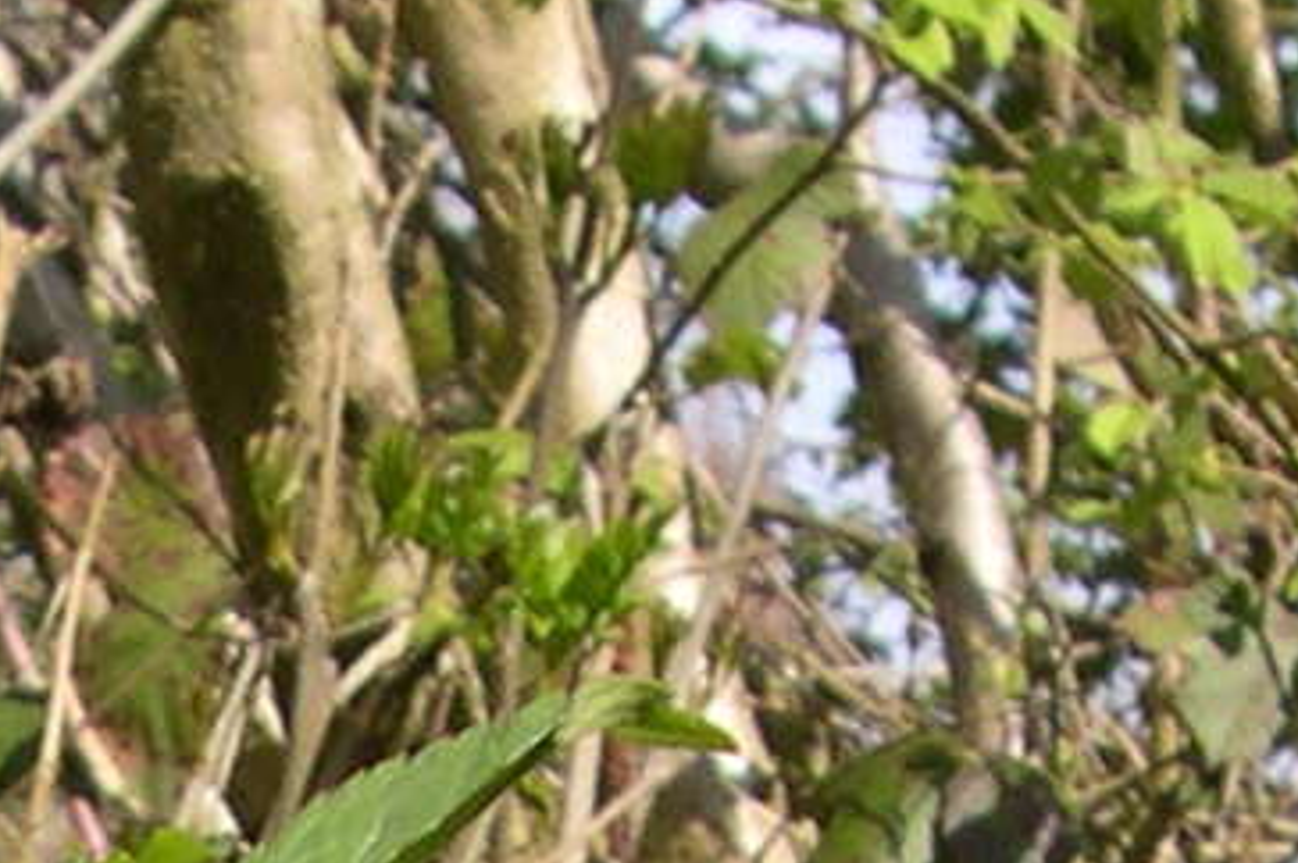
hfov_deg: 8.2
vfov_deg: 5.1
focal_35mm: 247
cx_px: -663
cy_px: 2938
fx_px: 8898
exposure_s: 1/98
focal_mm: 8
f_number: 7.6
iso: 100
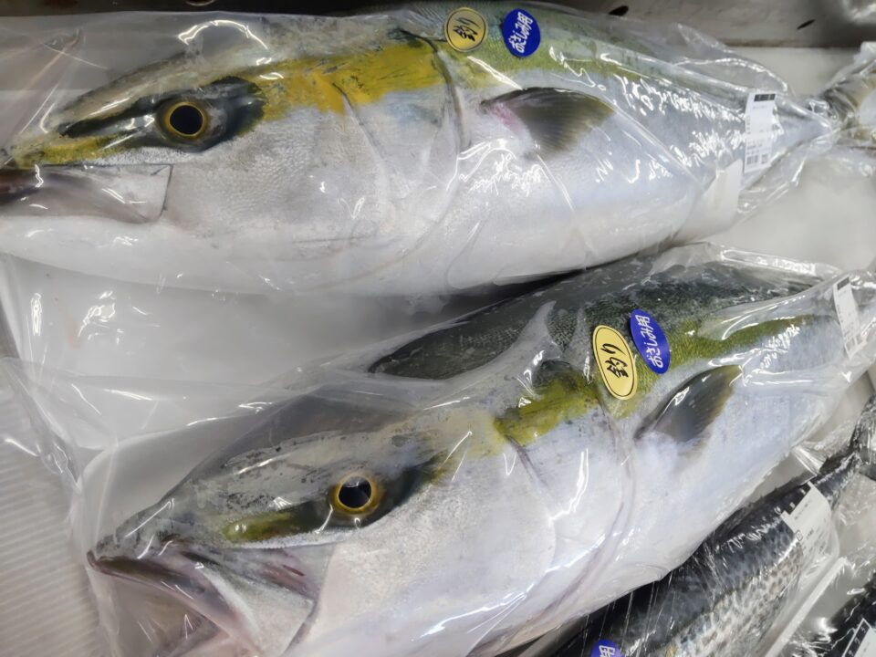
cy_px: 328
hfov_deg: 71.6
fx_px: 607
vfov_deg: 56.8
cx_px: 438
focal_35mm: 24
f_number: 2
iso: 117
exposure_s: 1/60
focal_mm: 3.43
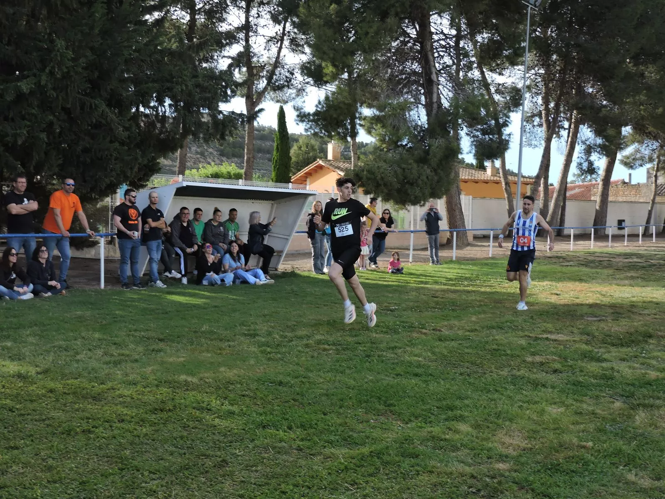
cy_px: 250
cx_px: 332
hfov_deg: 40.4
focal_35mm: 47
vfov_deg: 30.9
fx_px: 903
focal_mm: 8.4
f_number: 3.5
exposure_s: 1/250
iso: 110
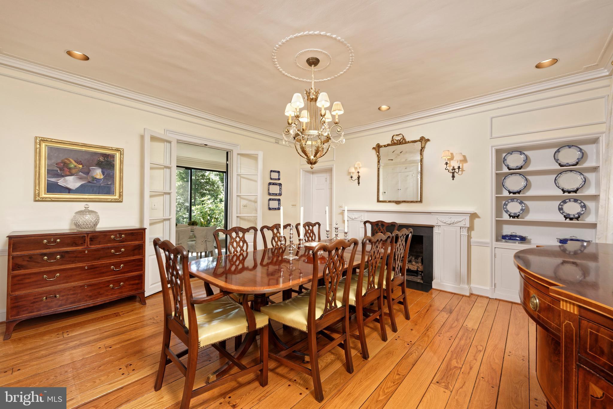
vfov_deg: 81.2
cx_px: 306
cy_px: 204
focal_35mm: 14
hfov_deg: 104.2
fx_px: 238
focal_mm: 14
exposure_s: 1/20
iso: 250
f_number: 16
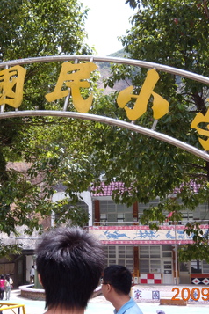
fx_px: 427
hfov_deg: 26.8
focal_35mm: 49
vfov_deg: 40.3
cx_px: 30
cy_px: 138
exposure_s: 1/200
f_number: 4.8
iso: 100
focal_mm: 6
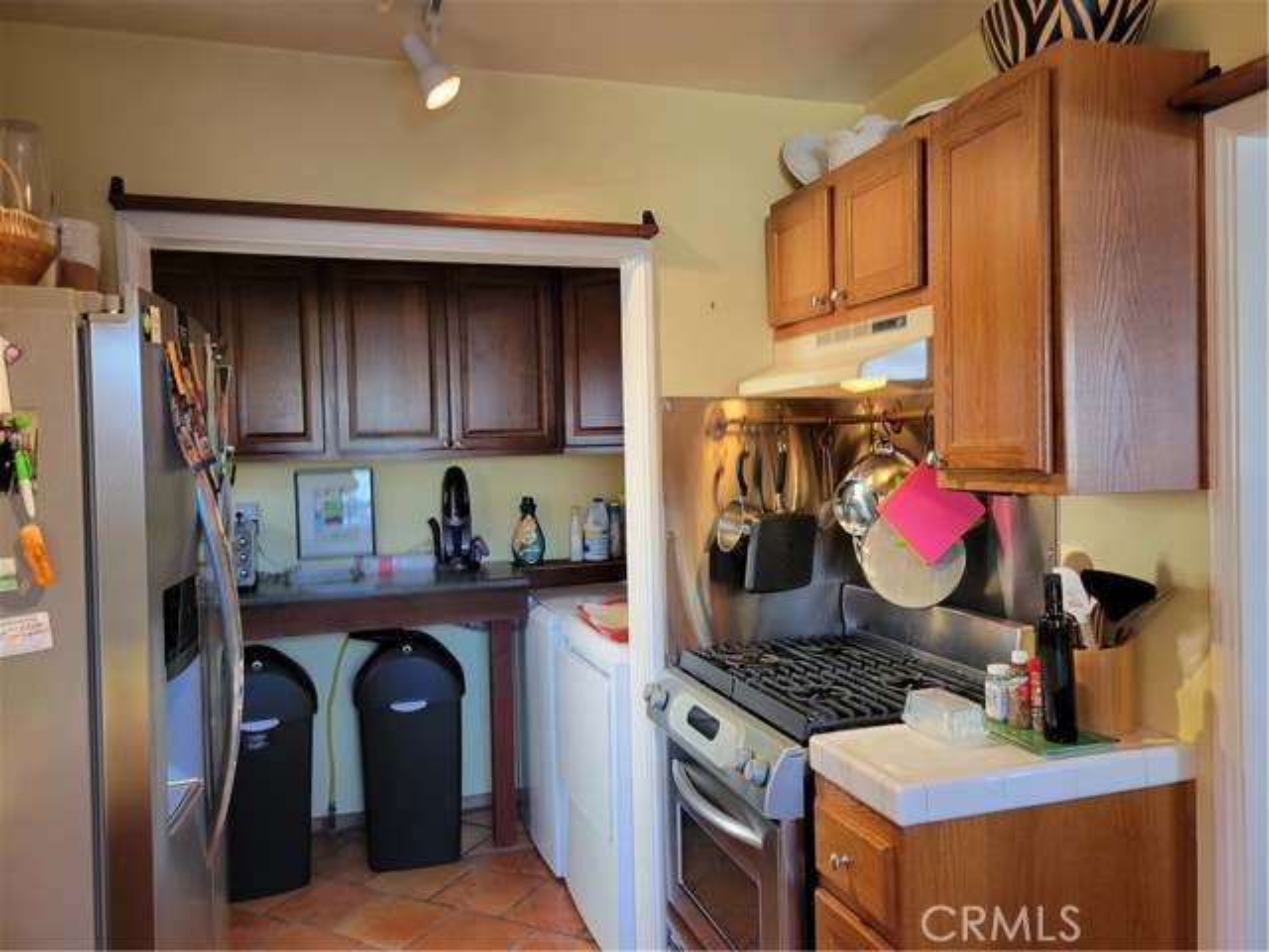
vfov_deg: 53.1
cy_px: 476
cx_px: 634
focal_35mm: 26
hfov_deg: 67.3
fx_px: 953
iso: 160
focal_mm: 5.4
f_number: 1.8
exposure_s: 1/39
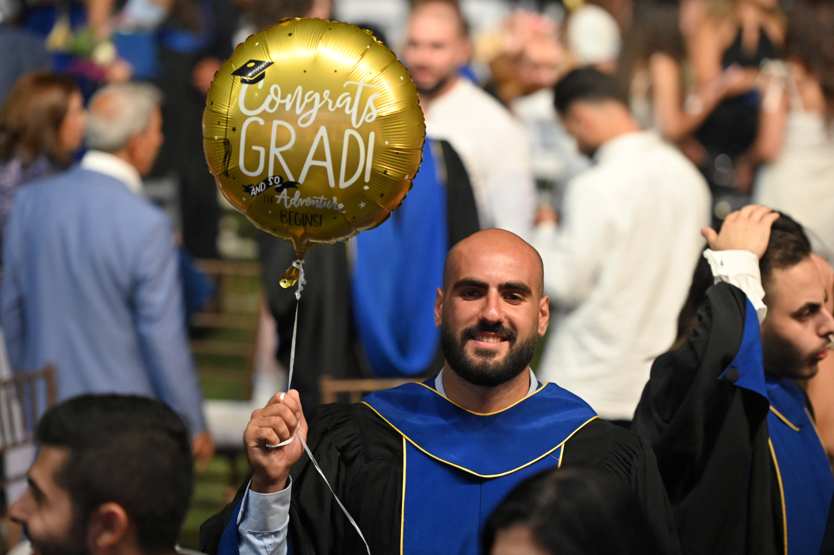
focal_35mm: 151
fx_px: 3497
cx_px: 417
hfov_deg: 13.6
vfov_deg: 9.1
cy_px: 277
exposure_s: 1/320
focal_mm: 150
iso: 6400
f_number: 2.8
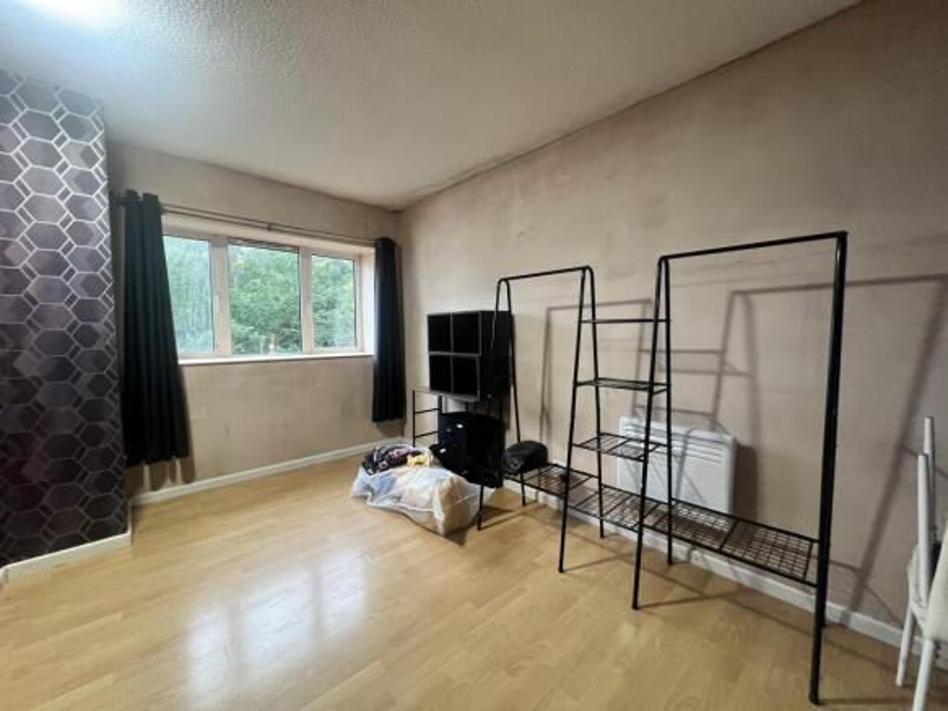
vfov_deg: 89.9
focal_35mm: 13
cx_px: 474
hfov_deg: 106.2
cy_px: 356
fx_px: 356
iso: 500
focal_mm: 1.57
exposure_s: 1/50
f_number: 1.8
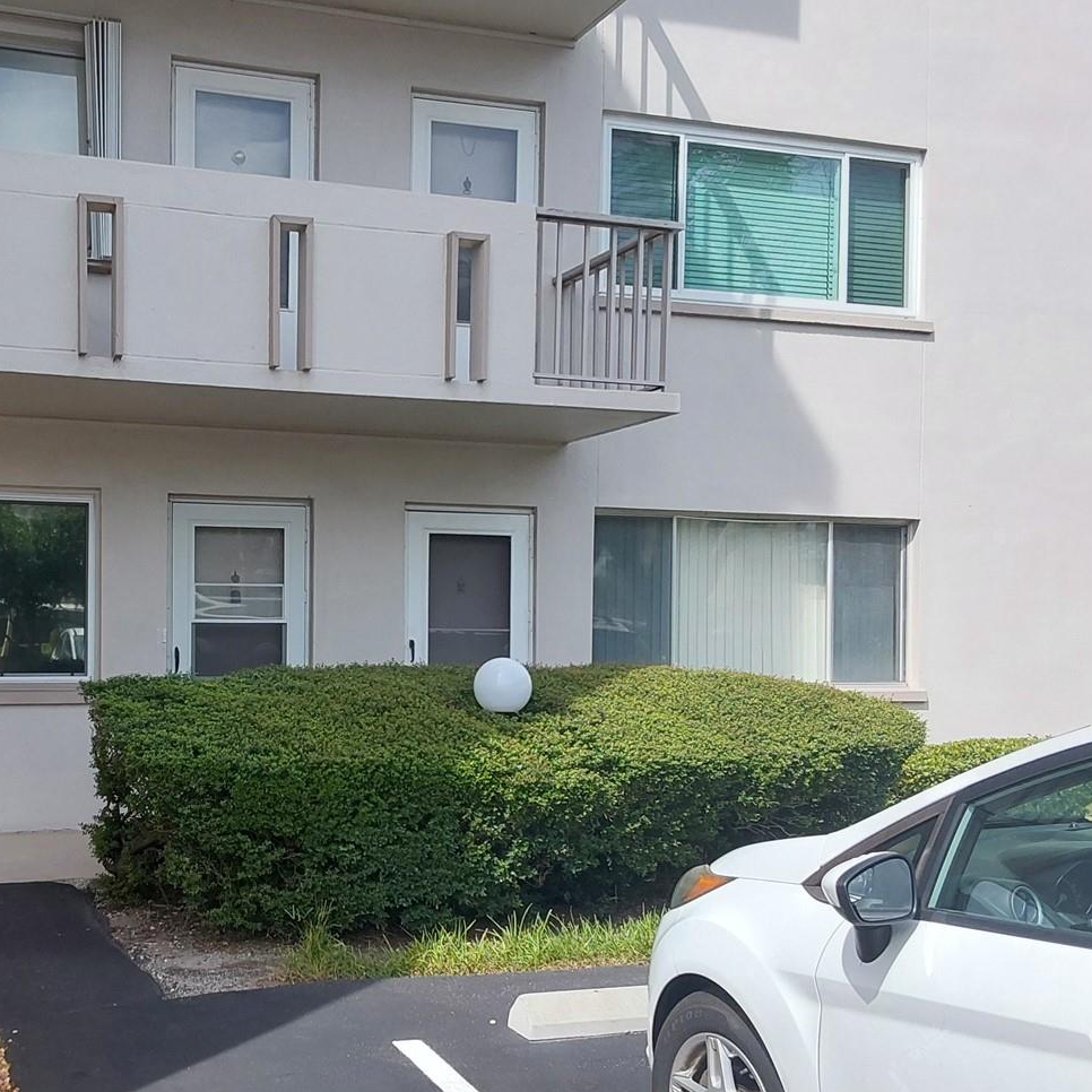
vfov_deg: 40.8
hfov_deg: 40.3
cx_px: 347
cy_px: 641
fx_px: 1463
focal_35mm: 41
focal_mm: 2.91
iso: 50
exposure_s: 1/1257
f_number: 1.9
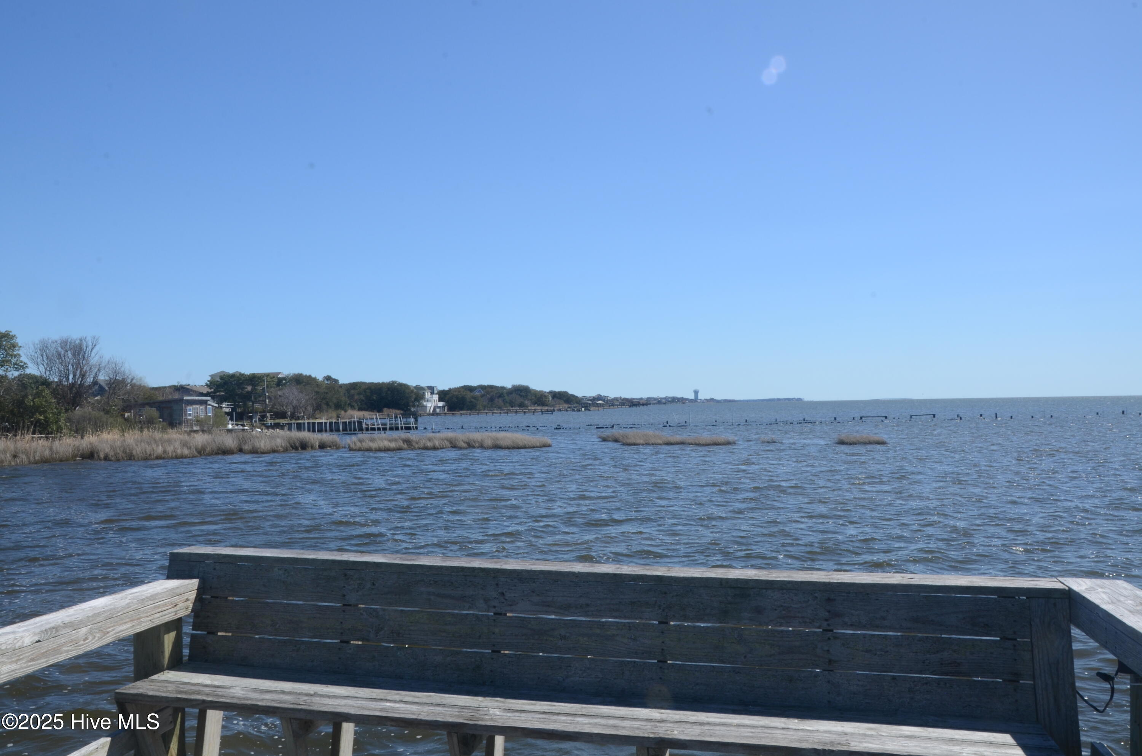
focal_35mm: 33
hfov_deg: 57.3
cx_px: 571
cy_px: 378
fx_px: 1045
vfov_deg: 39.8
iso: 200
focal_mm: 22
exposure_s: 1/80
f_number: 22
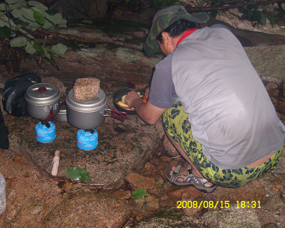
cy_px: 113
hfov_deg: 49.1
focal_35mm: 37
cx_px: 133
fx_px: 312
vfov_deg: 40.1
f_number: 2.8
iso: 50
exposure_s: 1/30
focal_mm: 5.8
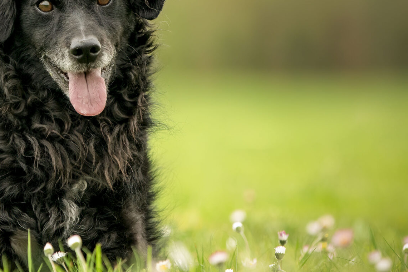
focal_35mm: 673
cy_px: 81
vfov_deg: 2.0
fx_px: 7628
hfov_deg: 3.1
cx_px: 33
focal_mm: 200
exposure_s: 1/800
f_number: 2.8
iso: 500
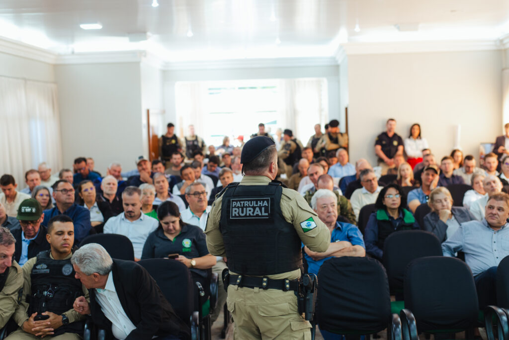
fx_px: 707
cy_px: 170
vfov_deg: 27.0
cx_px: 254
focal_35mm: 50
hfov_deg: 39.6
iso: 1250
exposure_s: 1/100
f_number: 2.8
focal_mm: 50
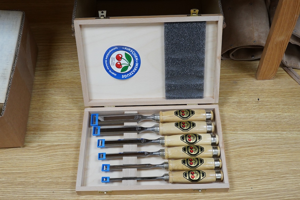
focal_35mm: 45
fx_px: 375
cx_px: 150
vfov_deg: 29.9
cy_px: 100
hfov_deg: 43.6
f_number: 14
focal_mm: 30
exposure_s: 1/100
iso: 2500
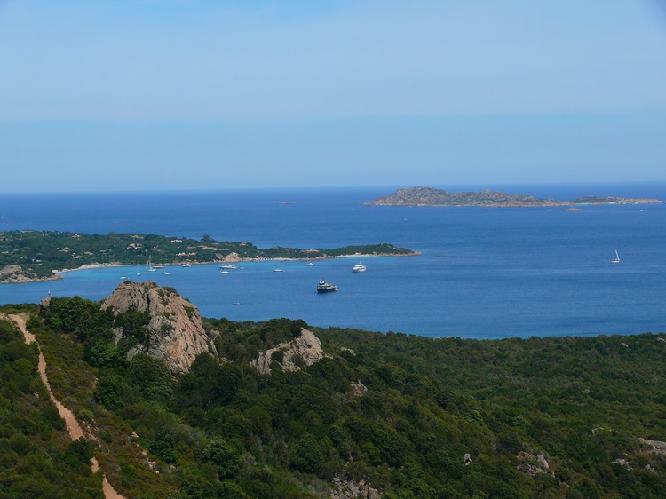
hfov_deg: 21.5
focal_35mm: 91
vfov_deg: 16.2
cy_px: 250
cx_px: 333
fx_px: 1750
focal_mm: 19.2
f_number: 5.6
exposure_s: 1/320
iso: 100
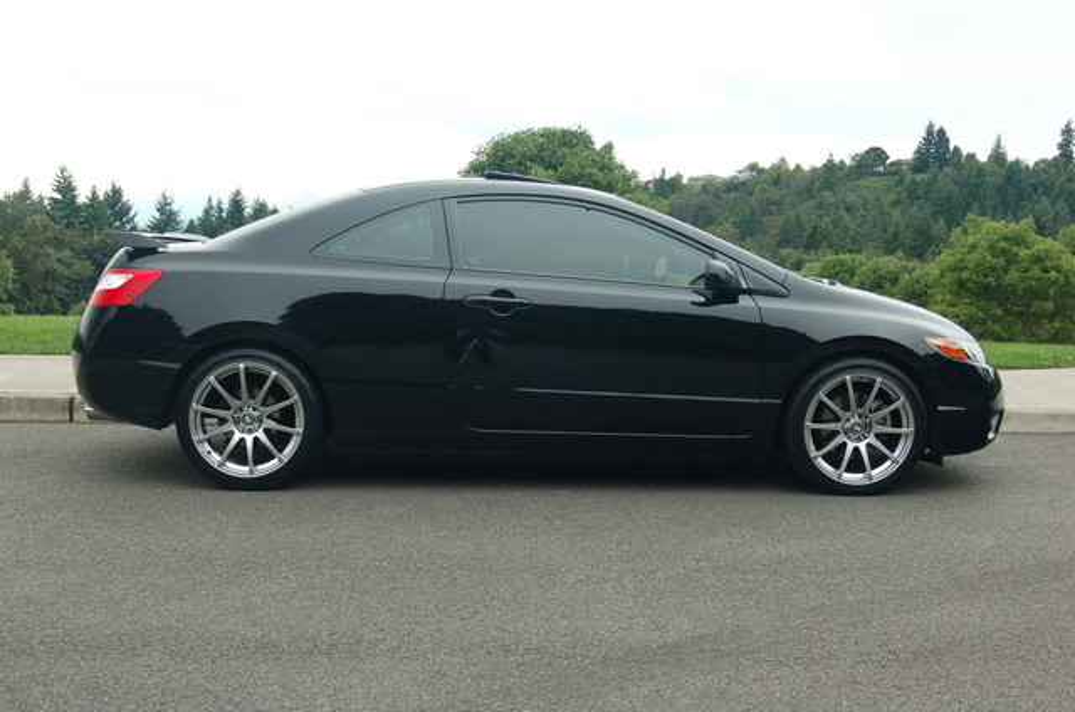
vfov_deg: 31.8
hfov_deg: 46.5
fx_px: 1252
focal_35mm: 42
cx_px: 538
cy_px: 356
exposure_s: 1/10
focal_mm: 28
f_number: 5
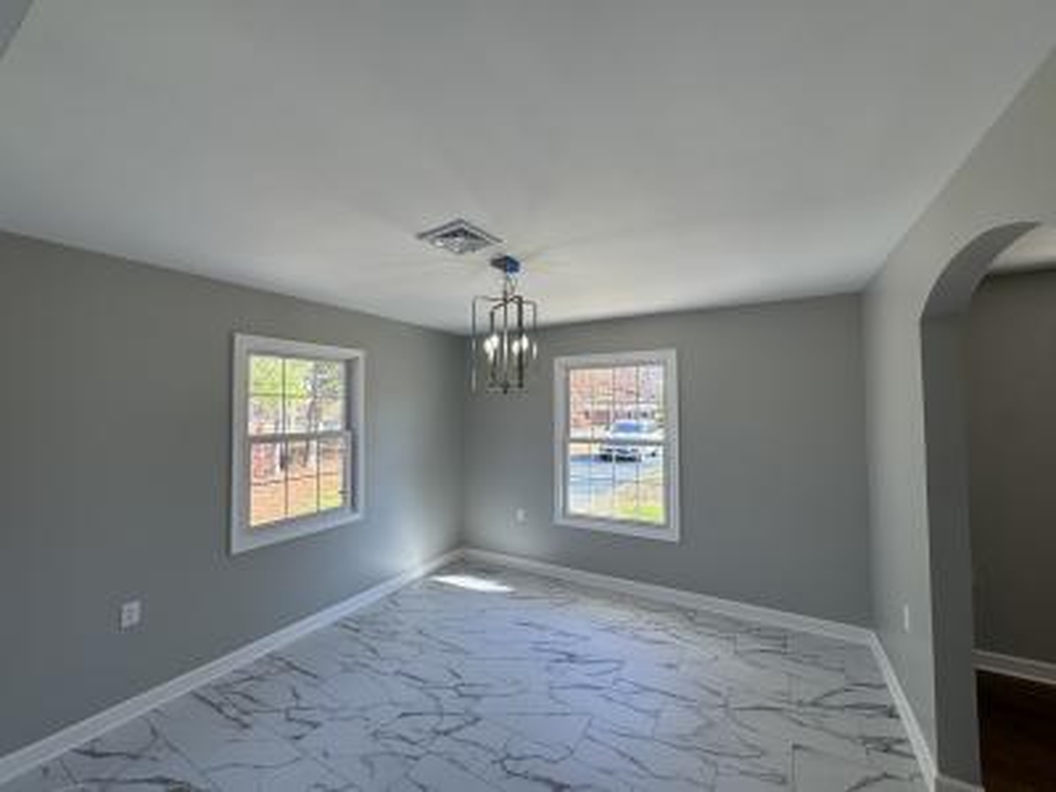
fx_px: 427
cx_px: 528
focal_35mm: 14
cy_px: 396
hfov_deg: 102.1
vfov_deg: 85.7
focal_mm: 2.22
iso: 40
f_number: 2.2
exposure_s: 1/137
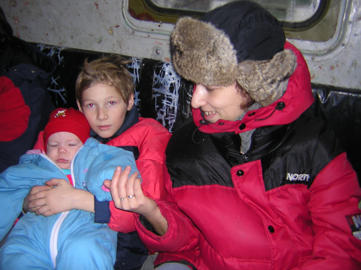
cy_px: 135
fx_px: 375
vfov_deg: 39.7
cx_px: 180
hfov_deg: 51.4
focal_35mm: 36
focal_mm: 4.7
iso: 100
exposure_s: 1/60.1
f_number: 2.6
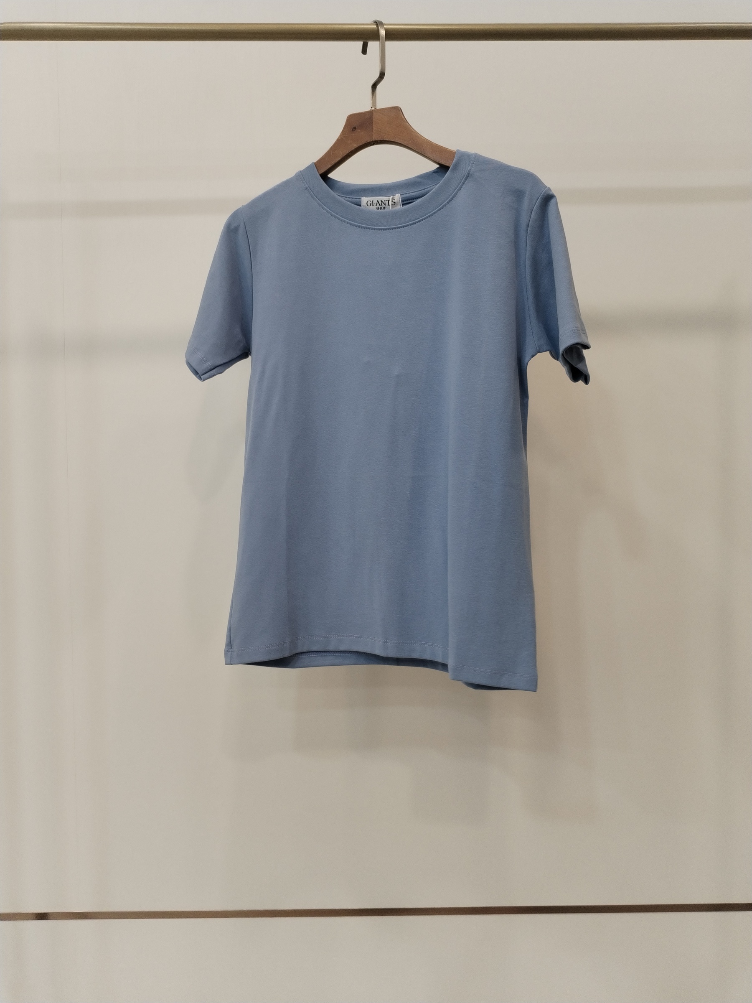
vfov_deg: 61.7
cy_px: 502
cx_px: 376
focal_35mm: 29
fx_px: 840
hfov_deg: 48.2
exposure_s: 1/60
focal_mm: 4.75
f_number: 1.8
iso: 281
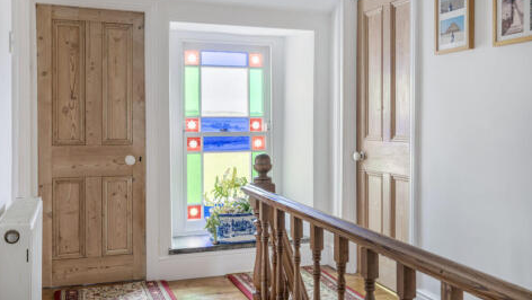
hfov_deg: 52.8
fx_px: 536
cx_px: 266
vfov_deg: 31.2
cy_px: 127
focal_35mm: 38
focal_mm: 24
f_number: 8
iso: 100
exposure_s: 1/3
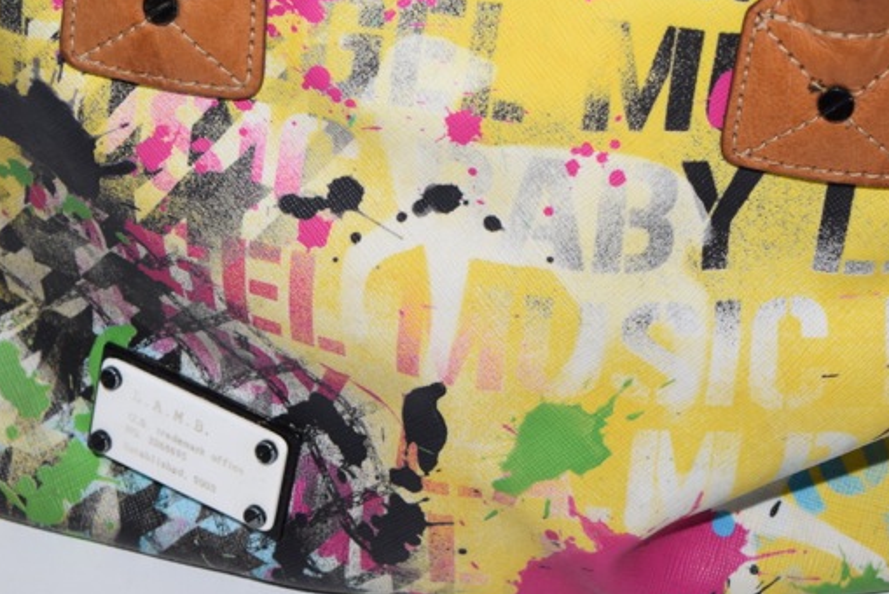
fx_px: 4002
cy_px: 158
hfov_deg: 12.7
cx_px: 433
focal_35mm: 162
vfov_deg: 8.5
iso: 560
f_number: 5.6
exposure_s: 1/60
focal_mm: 55
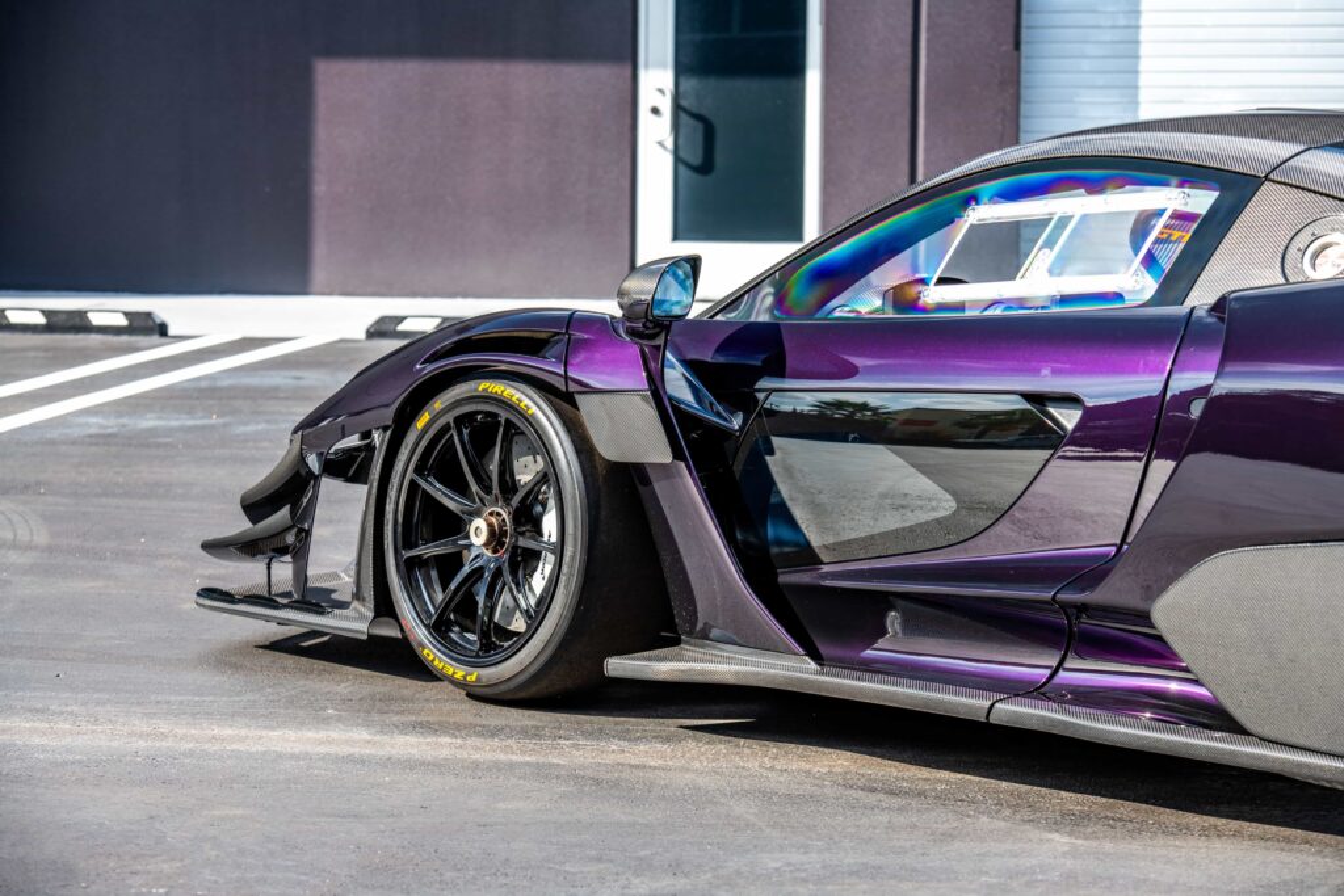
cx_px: 672
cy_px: 448
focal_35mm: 116
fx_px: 4331
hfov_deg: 17.6
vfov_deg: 11.8
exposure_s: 1/100
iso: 250
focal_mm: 116
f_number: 7.1
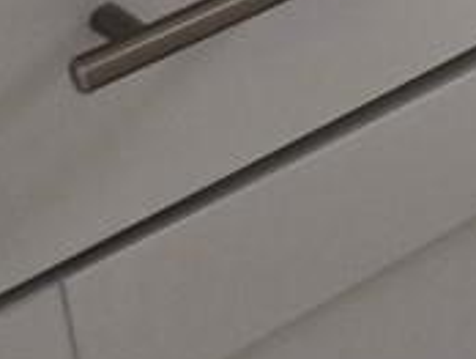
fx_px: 1859
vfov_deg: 9.2
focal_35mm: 135
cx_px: 1346
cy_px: -660
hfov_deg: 10.8
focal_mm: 5.4
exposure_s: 1/120
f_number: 1.8
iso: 64
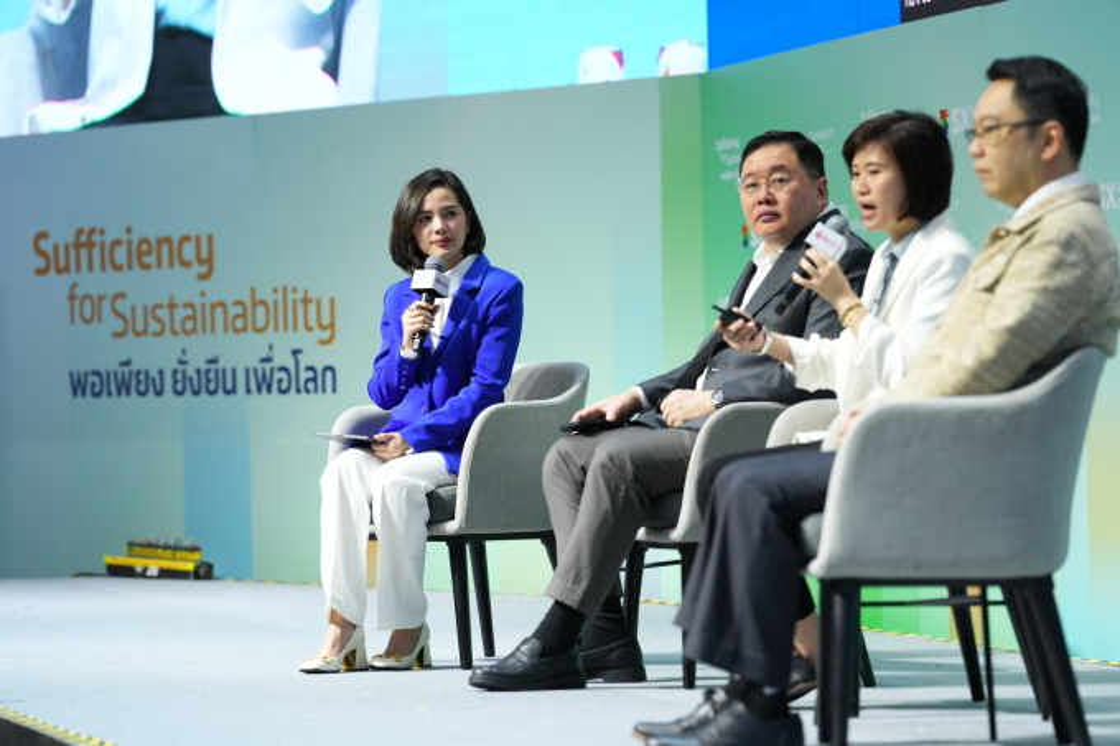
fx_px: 4510
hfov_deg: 14.2
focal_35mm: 145
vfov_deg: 9.5
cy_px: 373
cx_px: 560
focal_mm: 145
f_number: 3.5
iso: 640
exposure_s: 1/160
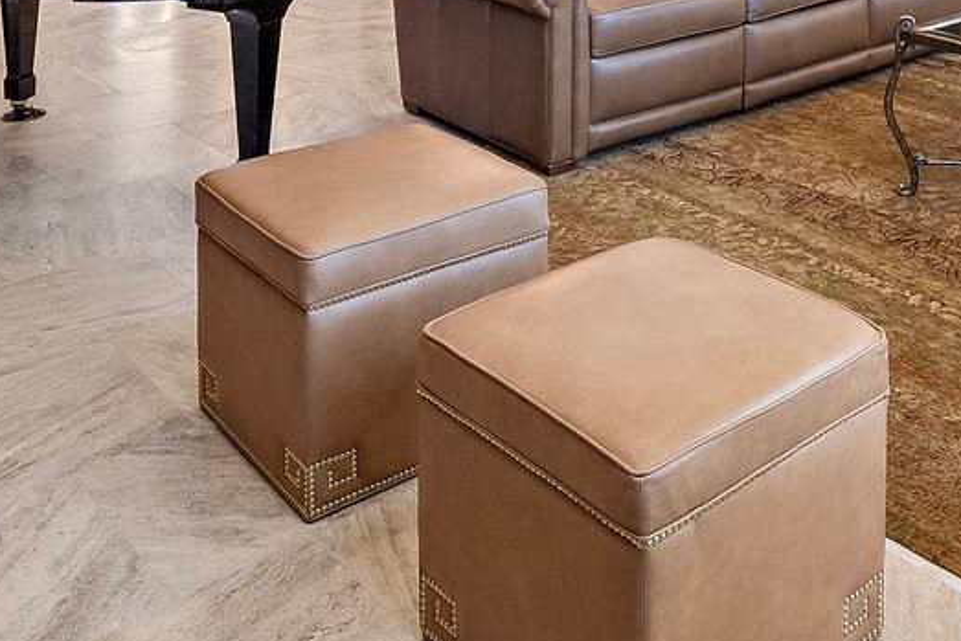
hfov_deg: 40.8
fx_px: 1255
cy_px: -297
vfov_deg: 23.5
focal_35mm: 47
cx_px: 709
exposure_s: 1/250
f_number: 8
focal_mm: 12
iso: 640
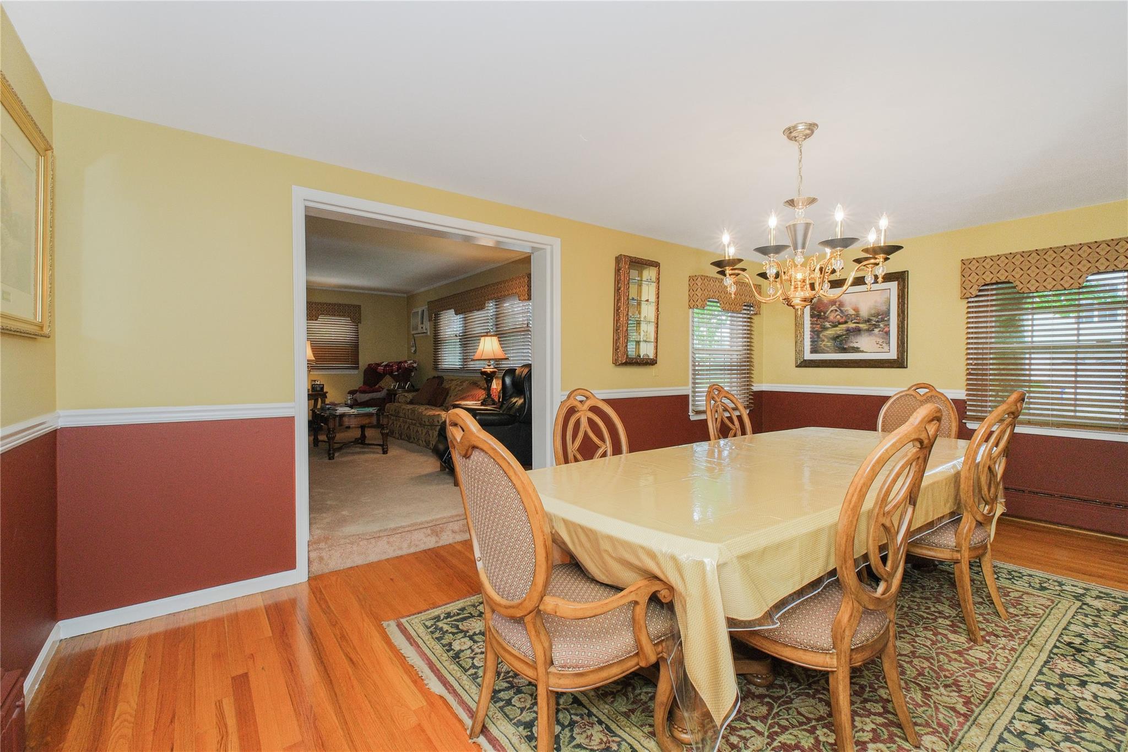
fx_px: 470
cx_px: 564
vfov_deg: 77.3
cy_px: 376
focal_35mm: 15
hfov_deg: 100.4
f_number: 8
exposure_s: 1/60
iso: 800
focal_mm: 10
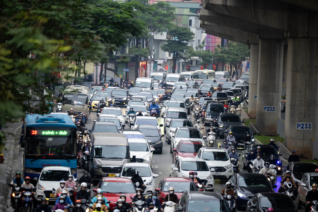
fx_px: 1766
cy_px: 106
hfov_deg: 10.3
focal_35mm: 200
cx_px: 159
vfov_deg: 6.9
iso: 800
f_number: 2.8
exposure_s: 1/400
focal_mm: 200
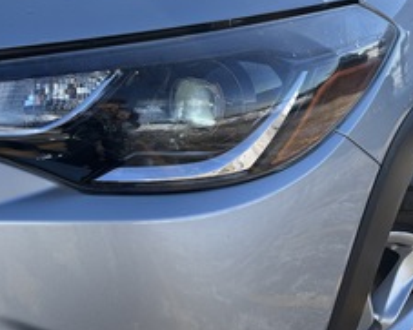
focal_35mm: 47
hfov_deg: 38.0
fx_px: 574
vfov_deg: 31.5
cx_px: 78
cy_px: 85
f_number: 1.6
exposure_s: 1/1695
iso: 50
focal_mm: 5.96
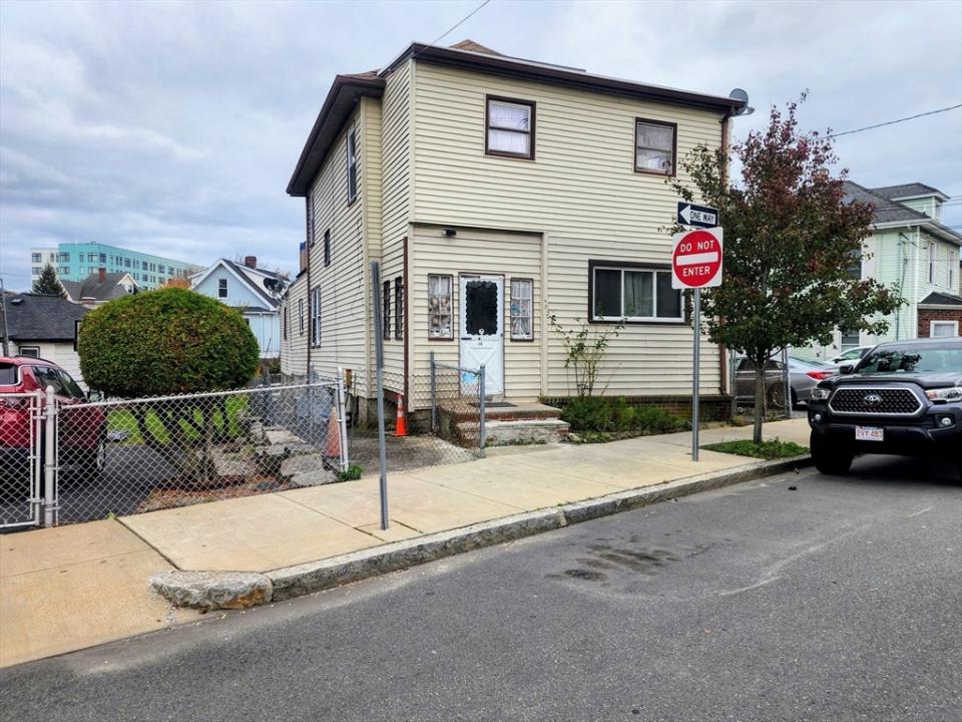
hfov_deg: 73.9
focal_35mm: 23
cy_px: 361
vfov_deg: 58.9
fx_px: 639
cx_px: 481
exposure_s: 1/206
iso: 12
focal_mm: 6.4
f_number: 1.8
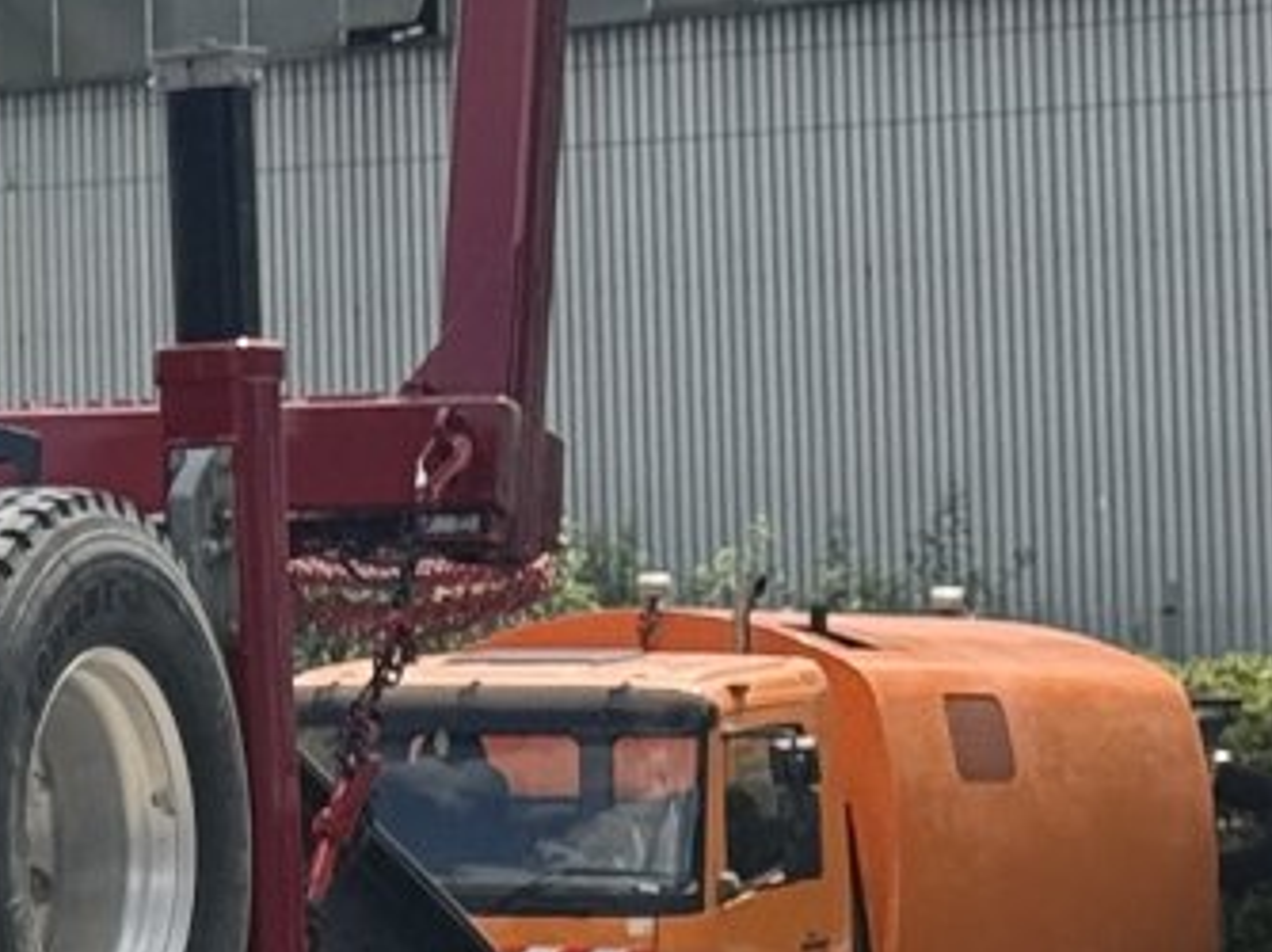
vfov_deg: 6.5
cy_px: 625
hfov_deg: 8.1
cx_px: -1520
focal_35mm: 230
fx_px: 8446
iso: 100
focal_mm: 6.76
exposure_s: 1/4587
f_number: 1.78
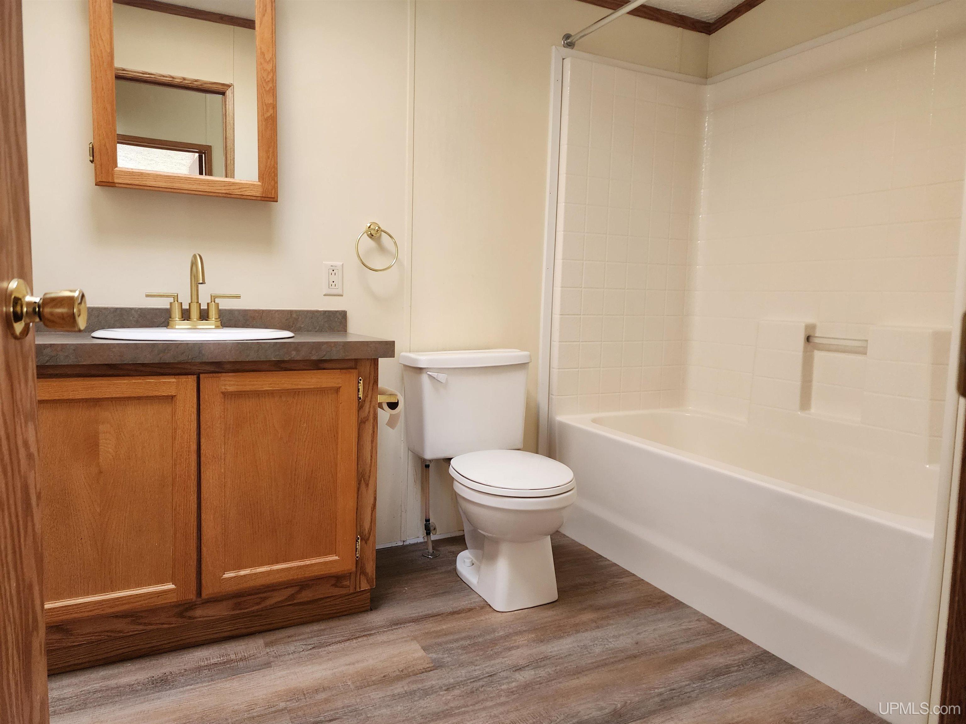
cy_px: 362
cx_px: 483
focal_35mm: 23
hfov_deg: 73.9
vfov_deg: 58.9
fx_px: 642
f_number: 1.8
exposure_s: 1/120
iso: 500
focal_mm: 6.4
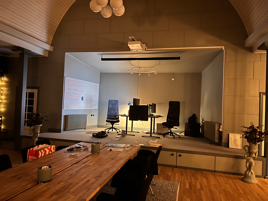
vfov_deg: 53.1
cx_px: 134
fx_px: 201
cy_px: 100
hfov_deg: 67.3
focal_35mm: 26
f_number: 1.5
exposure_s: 1/10
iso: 500
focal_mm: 5.7
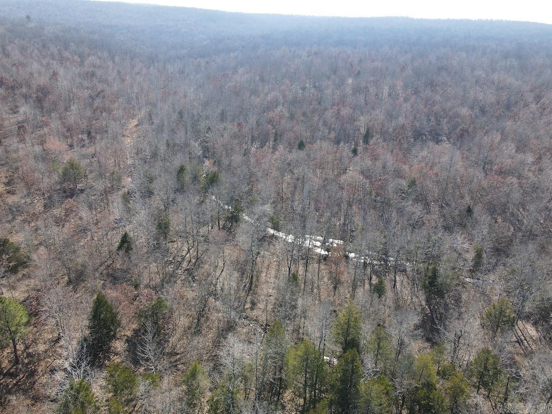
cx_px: 276
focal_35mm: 24
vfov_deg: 56.8
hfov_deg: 71.6
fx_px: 383
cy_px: 207
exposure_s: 1/15
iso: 120
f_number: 2.8
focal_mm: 4.5
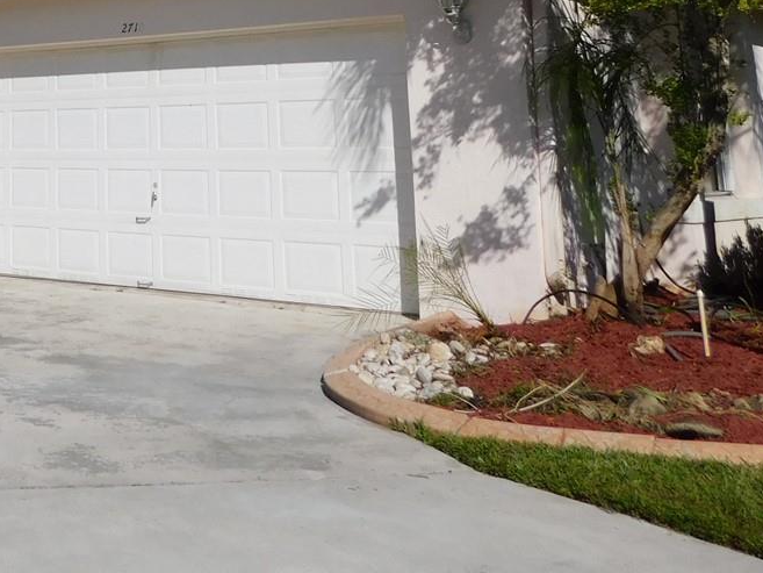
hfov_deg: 30.7
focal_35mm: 56
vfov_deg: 24.1
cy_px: -87
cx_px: -78
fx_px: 1235
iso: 125
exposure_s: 1/1000
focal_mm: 4
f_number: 6
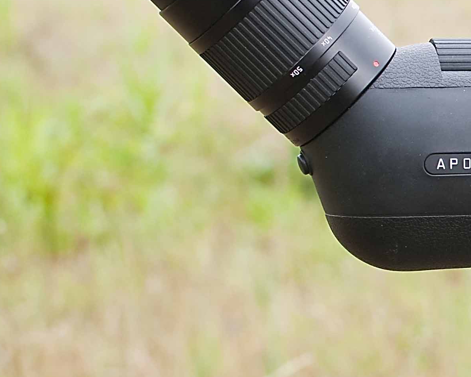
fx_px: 2477
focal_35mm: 178
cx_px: 617
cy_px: 147
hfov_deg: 10.6
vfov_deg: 8.7
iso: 320
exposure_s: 1/400
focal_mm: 35
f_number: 4
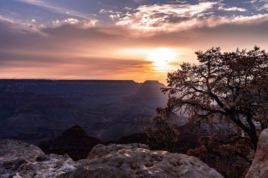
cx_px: 134
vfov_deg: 43.6
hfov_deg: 61.9
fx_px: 223
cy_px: 89
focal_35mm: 30
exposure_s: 1/200
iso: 100
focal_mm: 30
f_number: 5
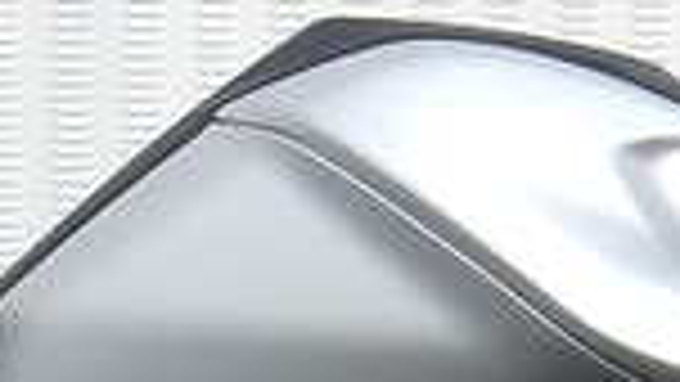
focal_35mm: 367
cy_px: 894
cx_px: 221
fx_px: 6619
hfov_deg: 5.9
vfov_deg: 3.3
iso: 125
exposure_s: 1/400
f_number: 4.5
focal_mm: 9
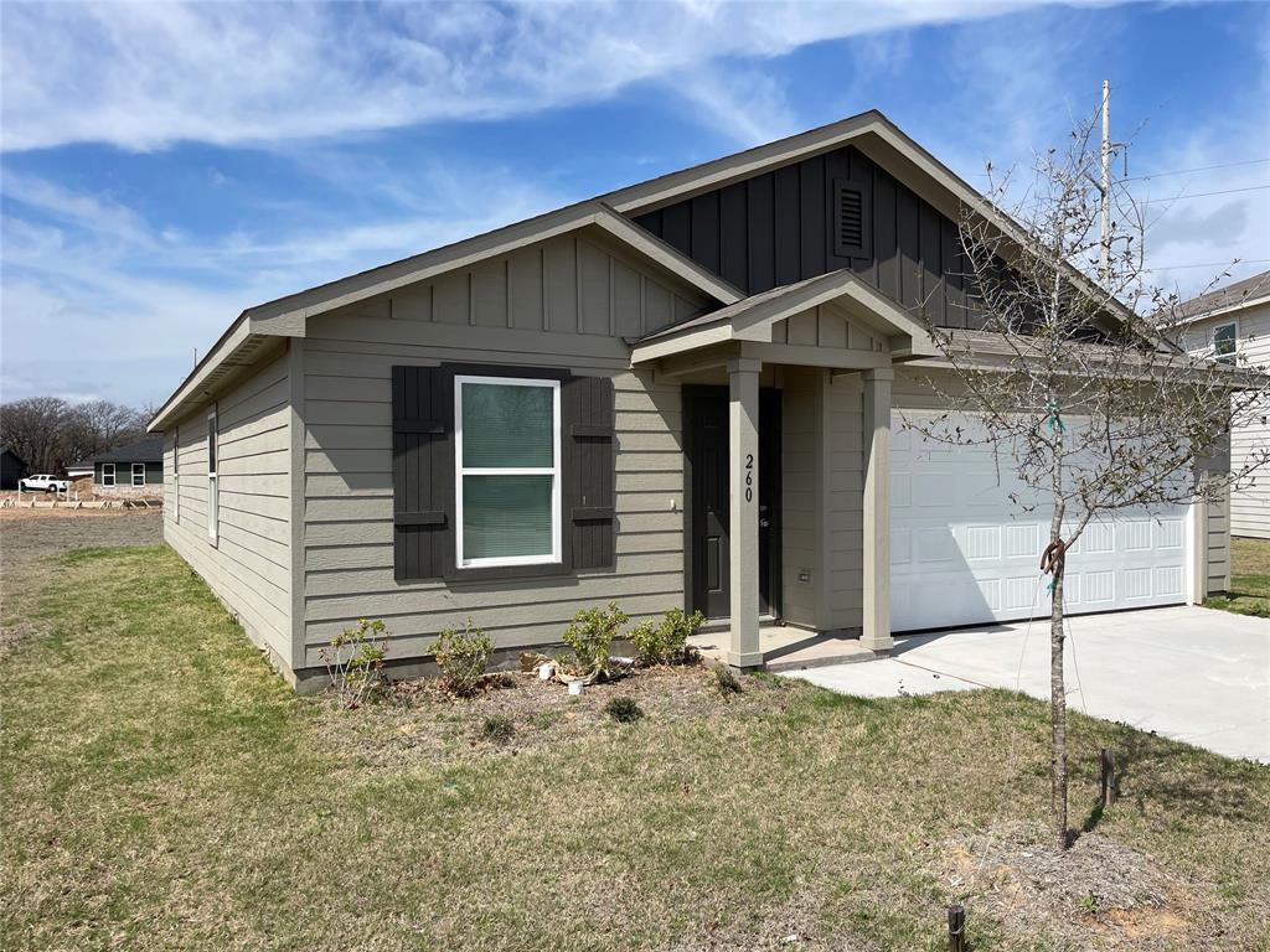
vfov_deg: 54.9
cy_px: 476
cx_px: 635
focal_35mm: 25
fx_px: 917
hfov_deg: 69.4
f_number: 1.6
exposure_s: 1/5376
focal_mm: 5.1
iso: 32
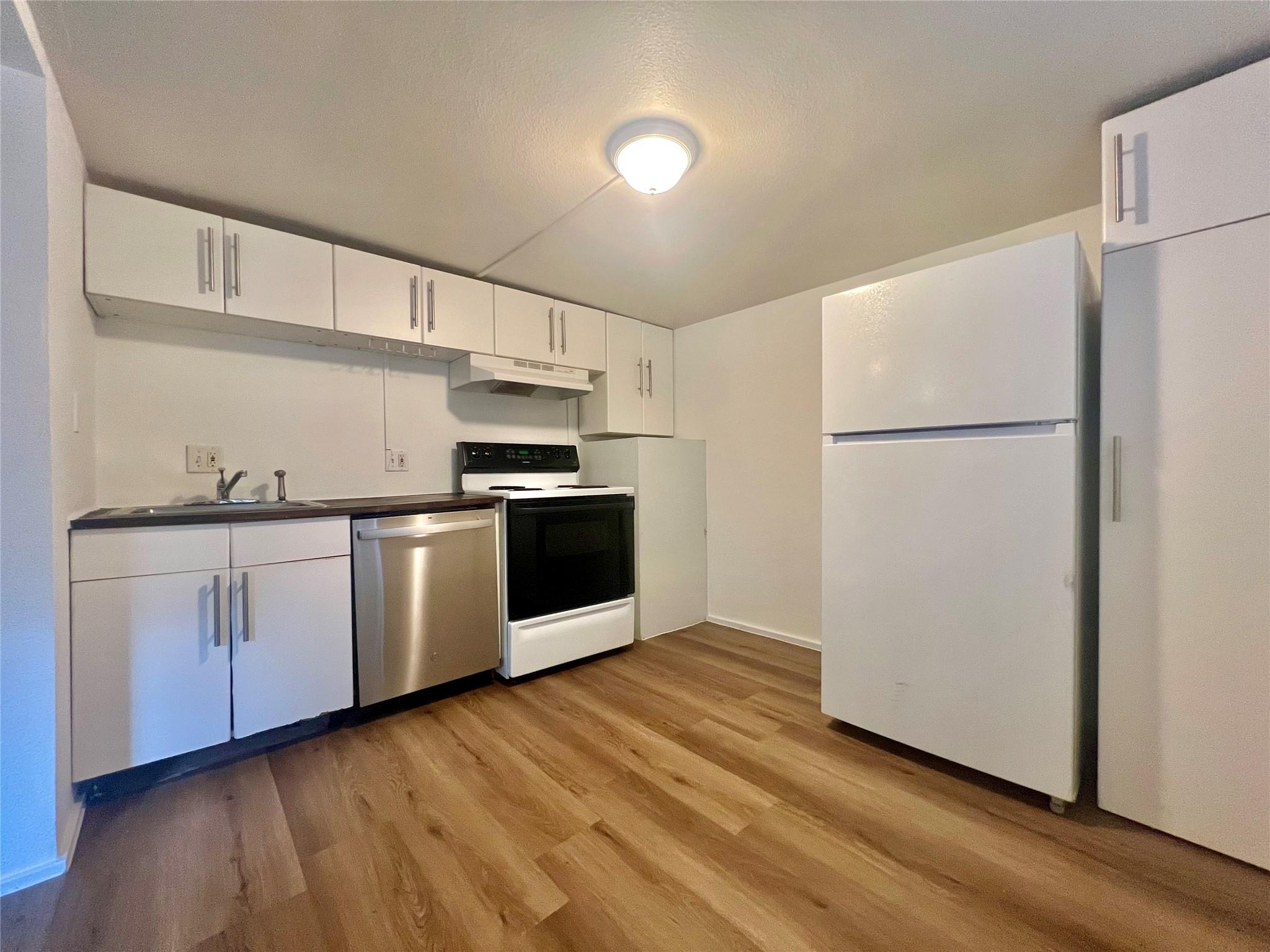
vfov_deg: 89.9
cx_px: 635
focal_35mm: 13
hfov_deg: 106.2
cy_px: 476
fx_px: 477
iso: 250
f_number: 1.8
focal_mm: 1.57
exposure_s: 1/60
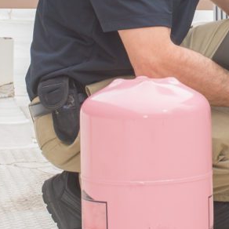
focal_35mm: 197
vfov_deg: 8.7
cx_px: 231
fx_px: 1474
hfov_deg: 8.8
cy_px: -69
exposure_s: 1/60
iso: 320
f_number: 11
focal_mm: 44
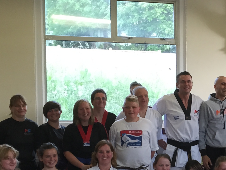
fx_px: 594
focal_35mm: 91
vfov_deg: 16.1
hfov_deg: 20.6
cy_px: 148
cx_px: 244
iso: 40
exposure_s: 1/33
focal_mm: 4.15
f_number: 2.2
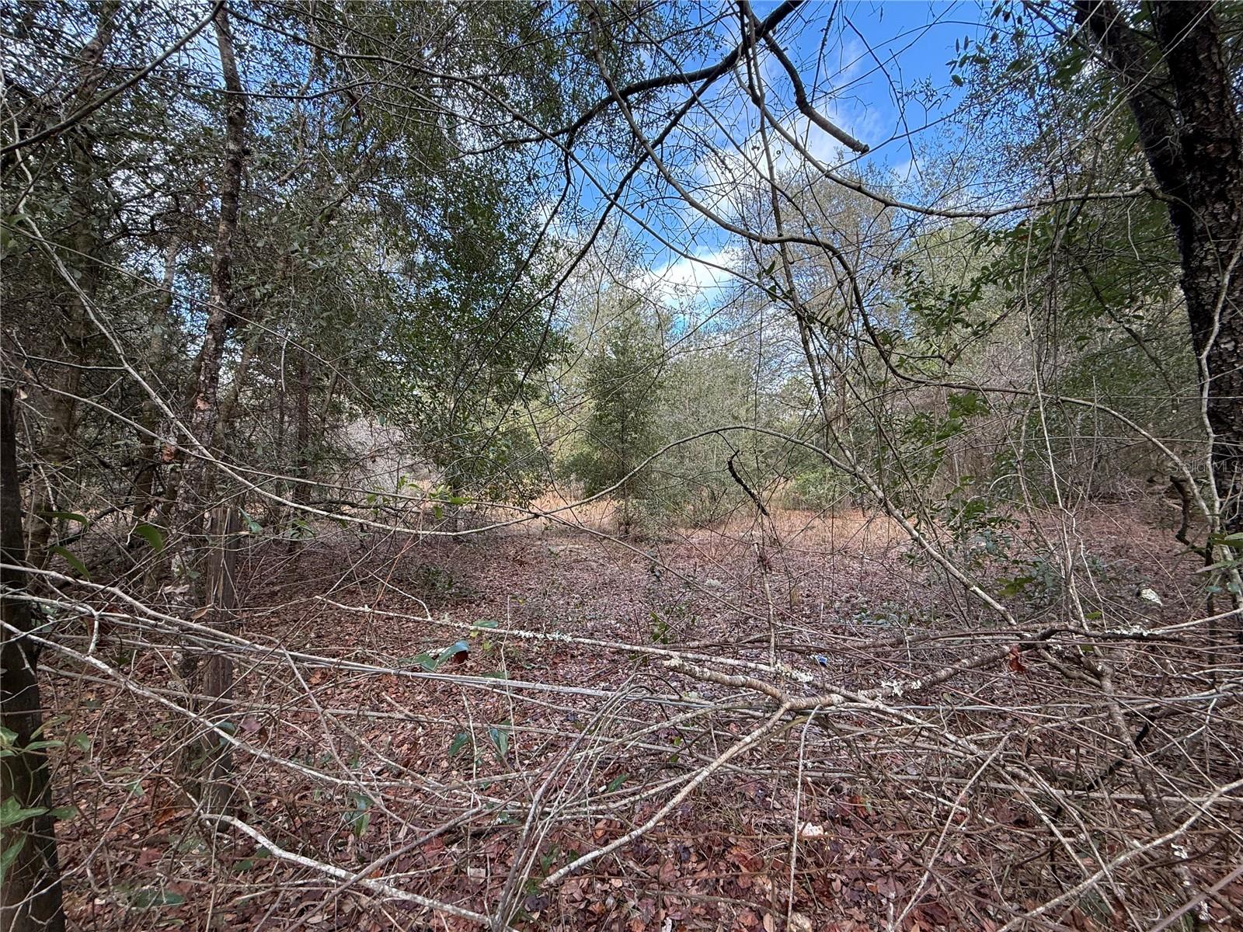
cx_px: 622
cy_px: 466
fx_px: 503
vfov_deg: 85.7
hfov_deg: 102.1
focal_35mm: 14
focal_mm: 2.22
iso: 64
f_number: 2.2
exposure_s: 1/132
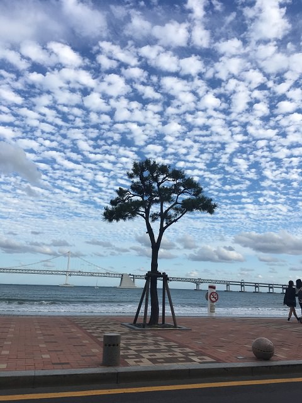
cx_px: 151
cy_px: 202
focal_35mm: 29
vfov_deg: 61.7
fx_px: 337
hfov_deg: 48.2
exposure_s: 1/1241
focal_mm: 4.15
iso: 25
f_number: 2.2
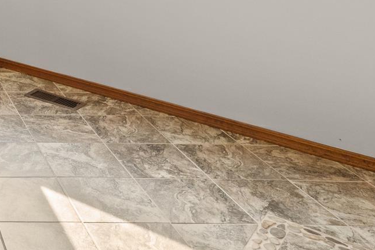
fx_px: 604
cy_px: -135
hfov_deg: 27.2
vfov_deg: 19.9
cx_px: -145
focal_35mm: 58
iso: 320
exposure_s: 1/2.5
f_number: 8
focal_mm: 10
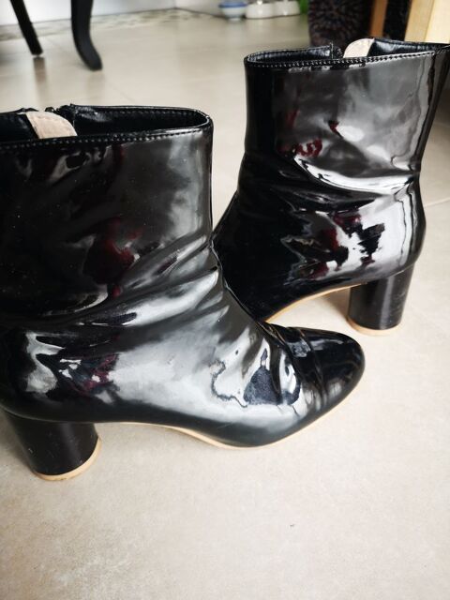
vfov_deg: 65.3
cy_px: 300
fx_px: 468
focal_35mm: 27
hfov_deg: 51.4
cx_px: 225
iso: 160
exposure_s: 1/50
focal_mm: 5.58
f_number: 1.8
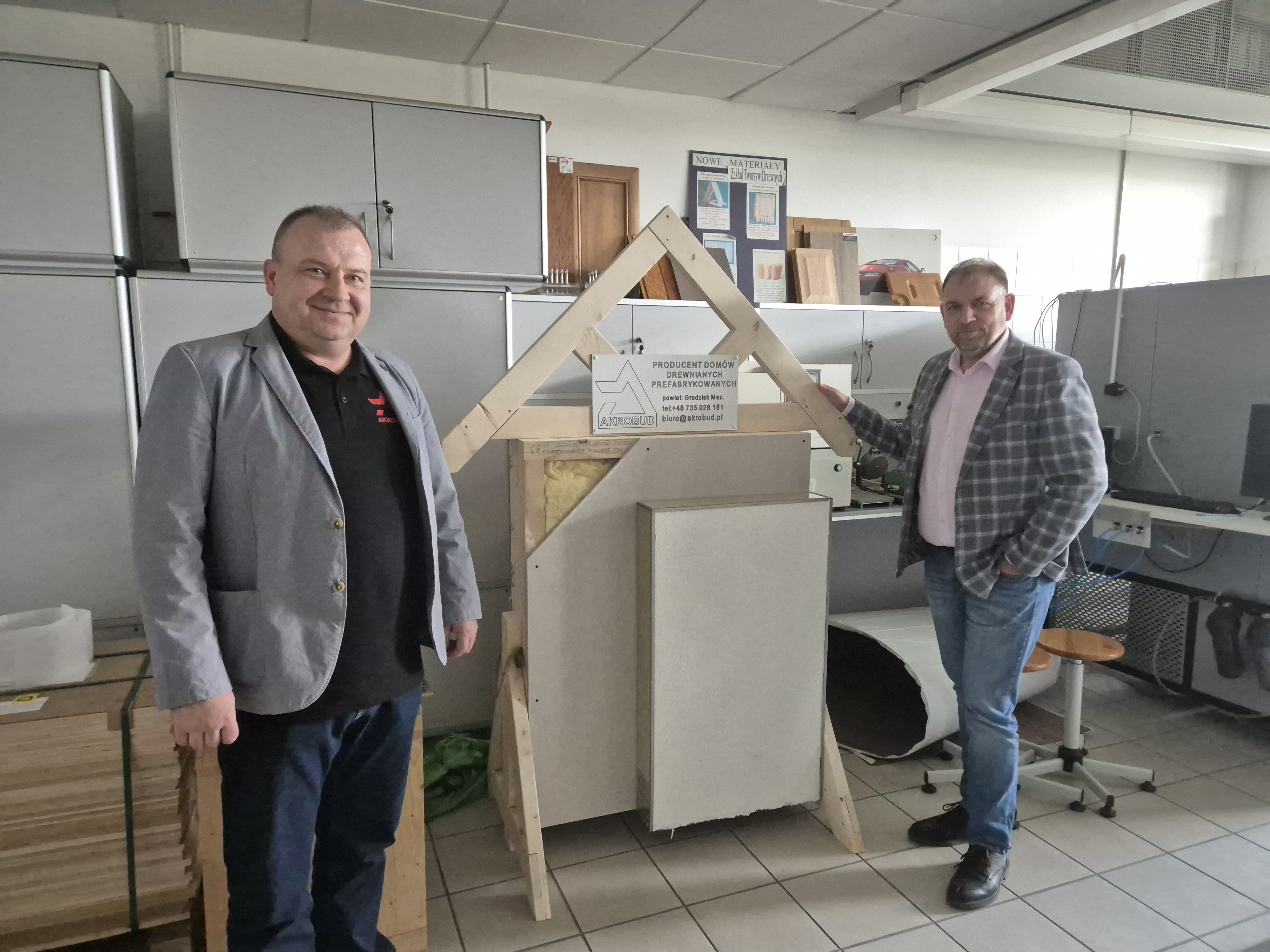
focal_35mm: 23
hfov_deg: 73.9
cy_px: 476
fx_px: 844
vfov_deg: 58.9
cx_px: 635
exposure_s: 1/100
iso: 800
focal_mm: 5.4
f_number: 1.8
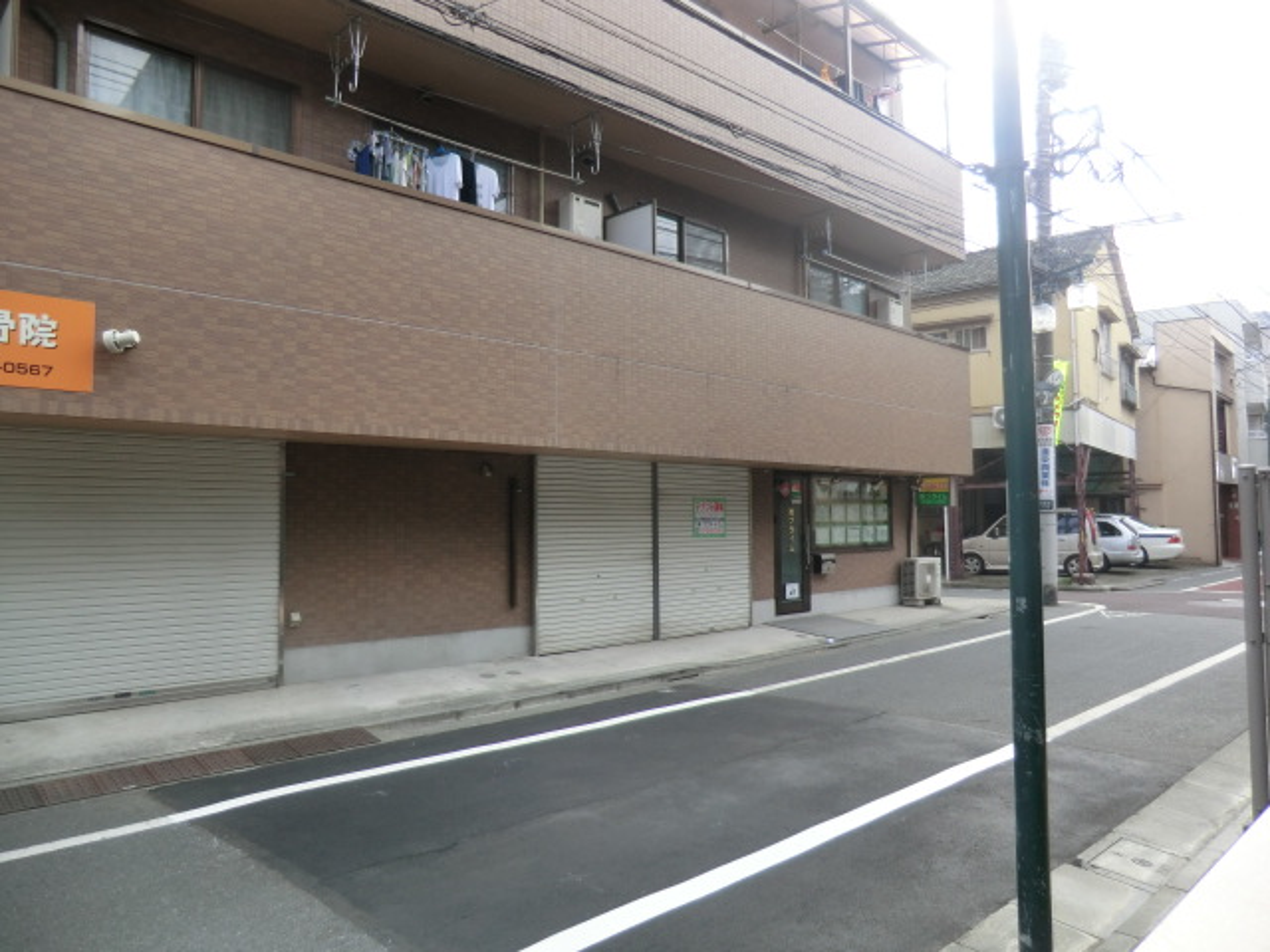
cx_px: 635
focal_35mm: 24
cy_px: 476
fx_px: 881
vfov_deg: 56.8
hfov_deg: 71.6
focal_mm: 4.3
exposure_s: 1/160
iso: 80
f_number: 3.2
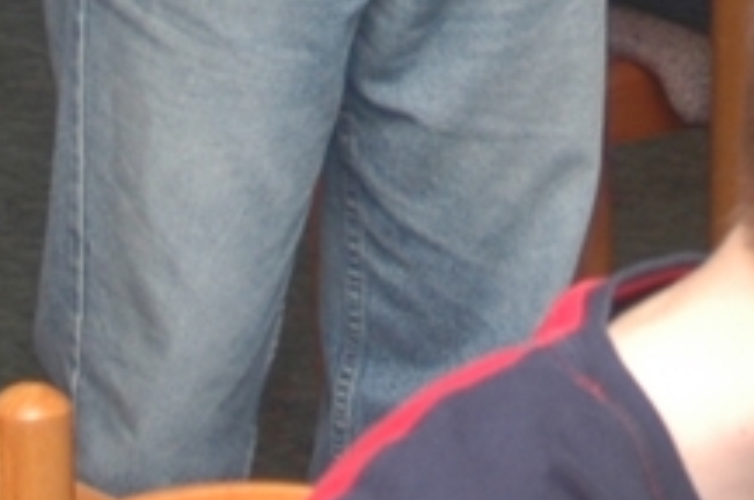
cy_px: -903
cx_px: 525
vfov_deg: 4.6
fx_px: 6023
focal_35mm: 288
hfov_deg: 7.2
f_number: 4.2
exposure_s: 1/60
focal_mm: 26
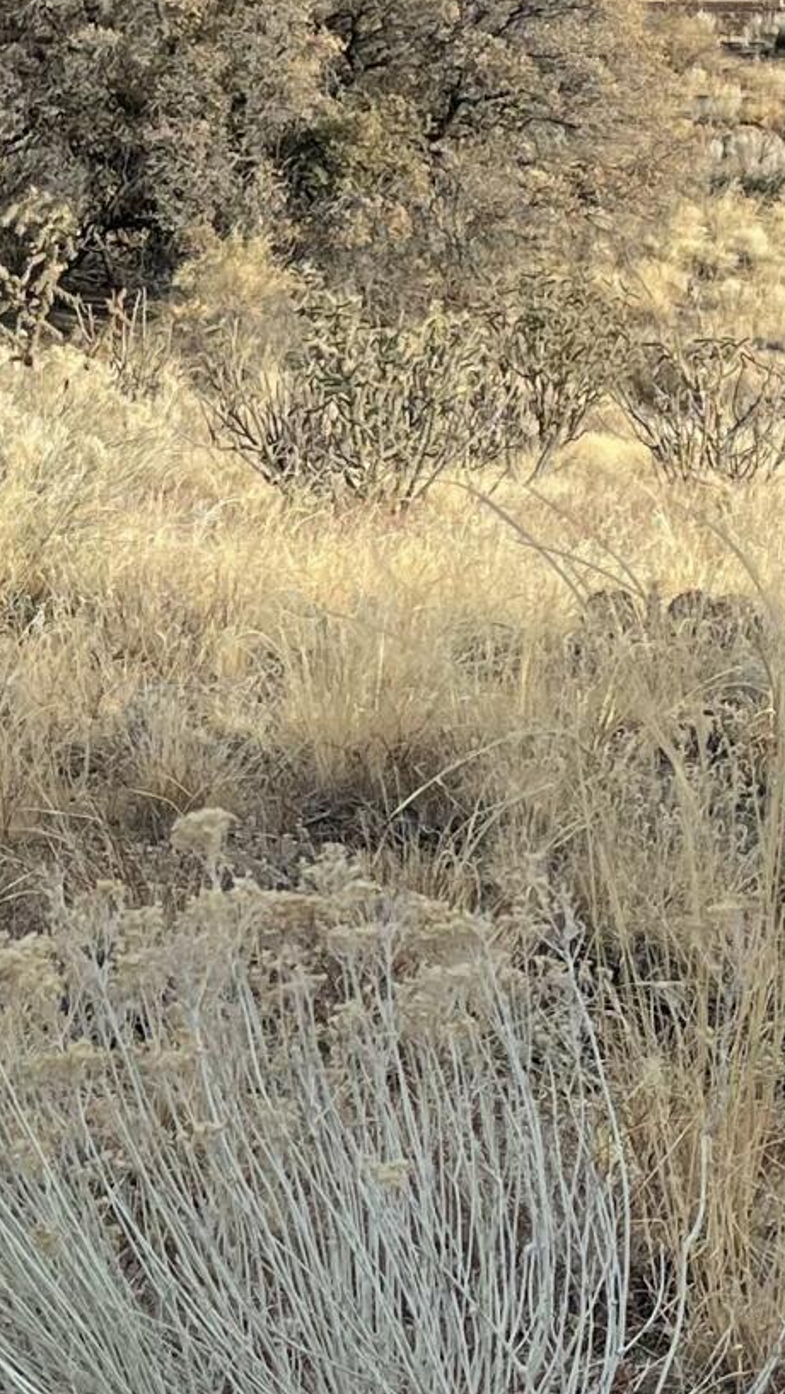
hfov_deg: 12.0
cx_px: -46
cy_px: 479
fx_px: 3698
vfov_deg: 21.3
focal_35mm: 100
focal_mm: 5.1
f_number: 1.6
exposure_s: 1/2012
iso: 32
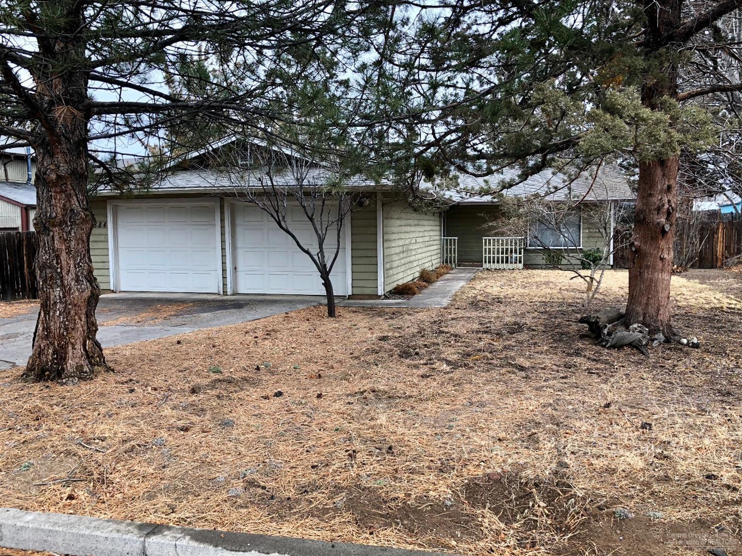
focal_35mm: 28
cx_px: 371
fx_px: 600
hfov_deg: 63.5
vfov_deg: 49.7
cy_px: 278
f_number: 1.8
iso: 40
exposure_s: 1/120
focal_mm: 3.99
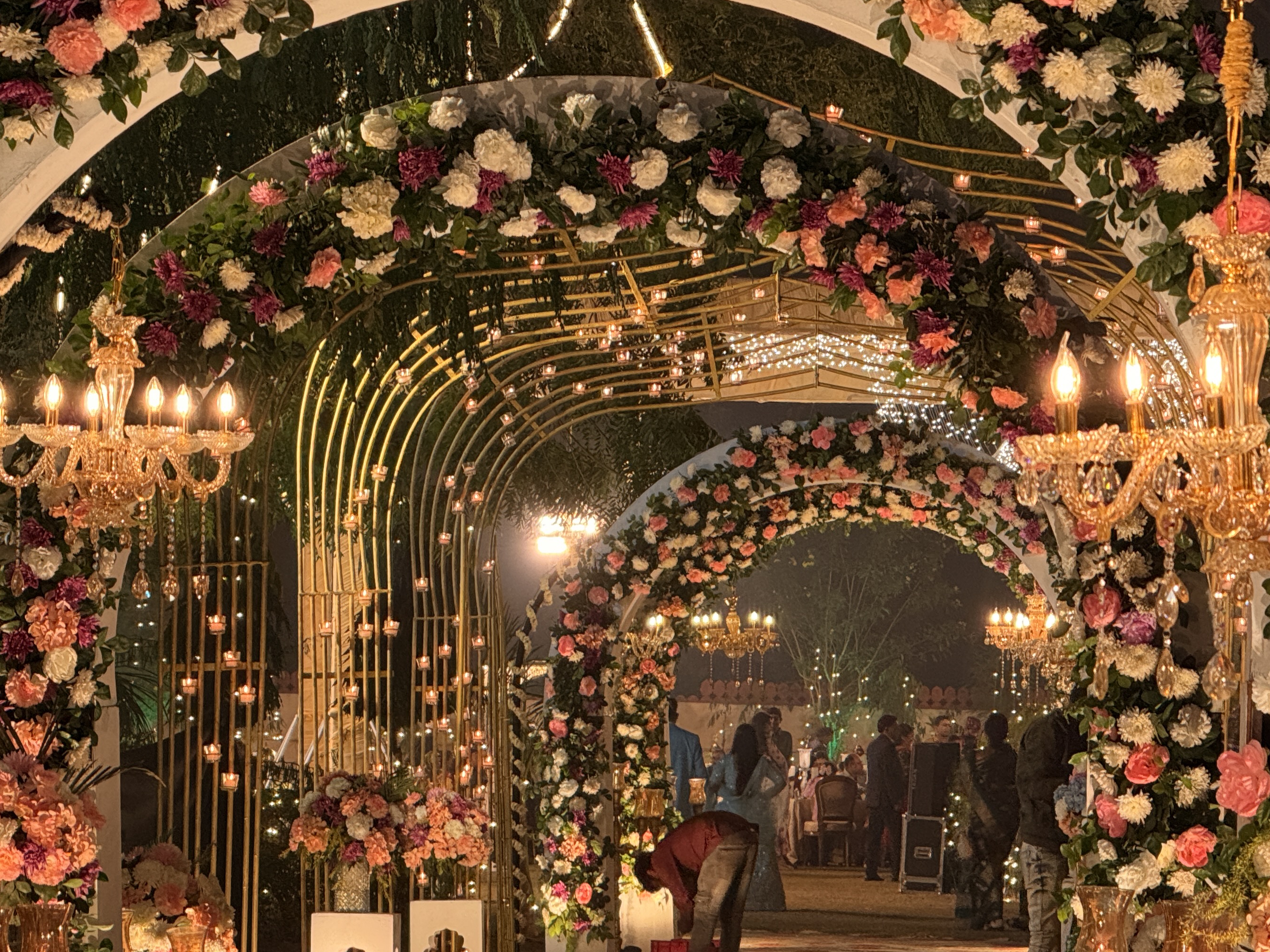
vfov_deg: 8.2
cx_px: 481
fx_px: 6604
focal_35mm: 180
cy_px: 546
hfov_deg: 11.0
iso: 320
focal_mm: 15.66
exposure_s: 1/100
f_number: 2.8
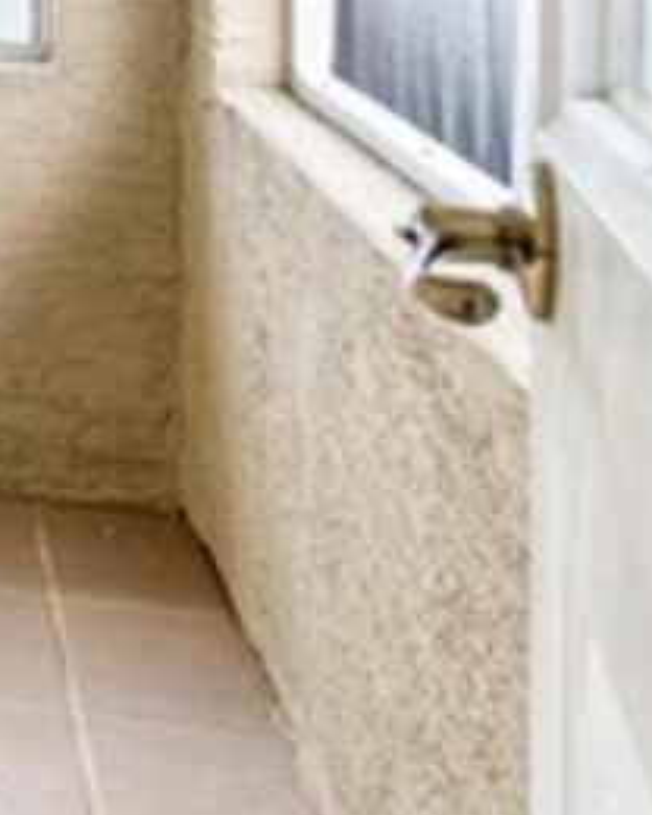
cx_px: -812
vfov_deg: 20.7
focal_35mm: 83
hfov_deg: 14.1
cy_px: -282
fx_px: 2002
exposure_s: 1/15
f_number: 8
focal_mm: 12
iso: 100
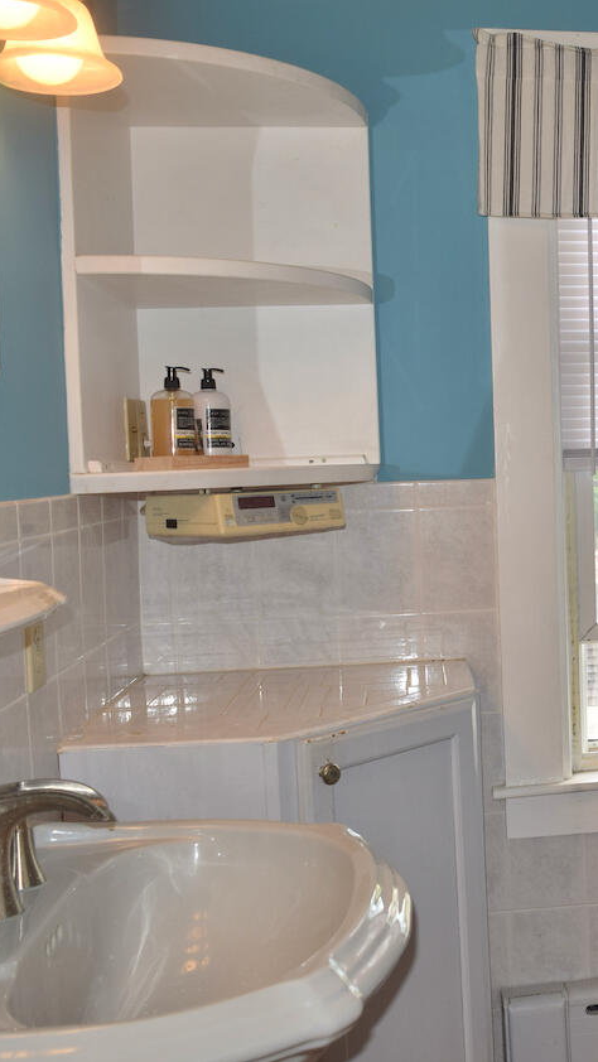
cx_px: 683
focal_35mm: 43
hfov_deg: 25.4
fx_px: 1211
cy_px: 528
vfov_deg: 47.3
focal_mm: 18
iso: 180
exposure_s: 1/125
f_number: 5.6
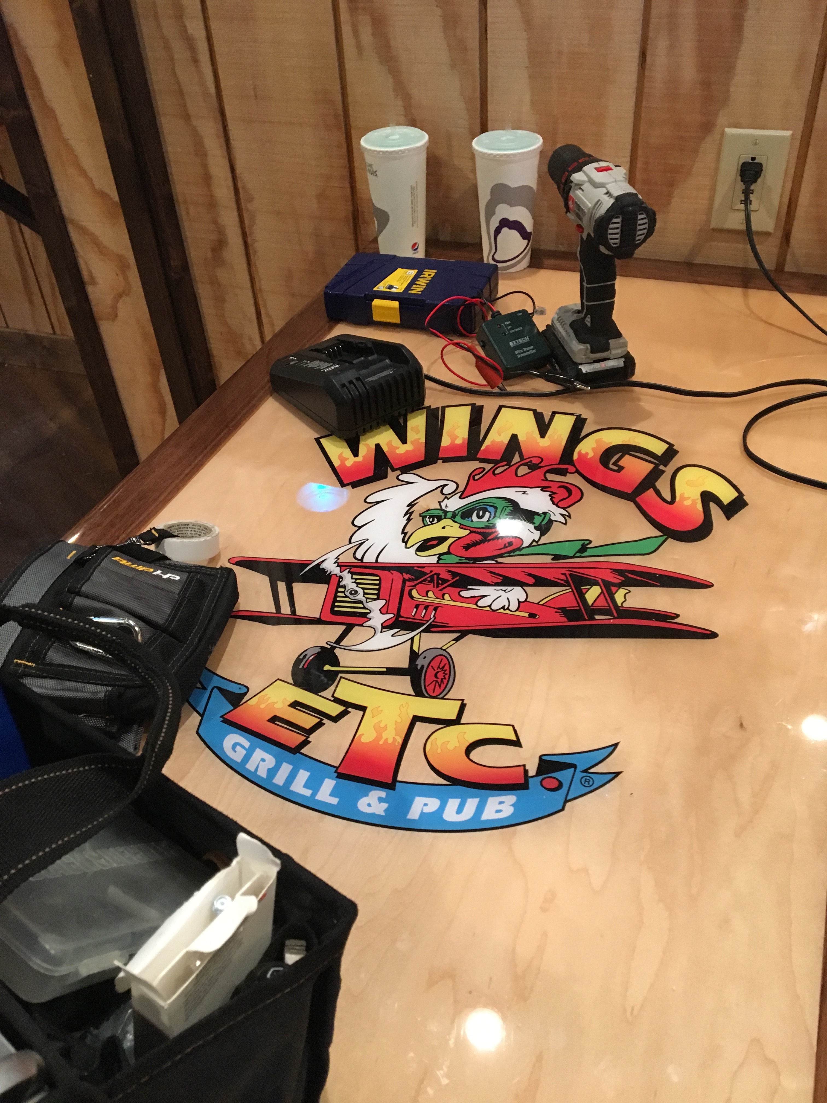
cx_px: 414
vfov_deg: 61.7
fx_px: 924
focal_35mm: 29
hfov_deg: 48.2
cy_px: 552
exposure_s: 1/17
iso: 200
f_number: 2.2
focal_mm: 4.15
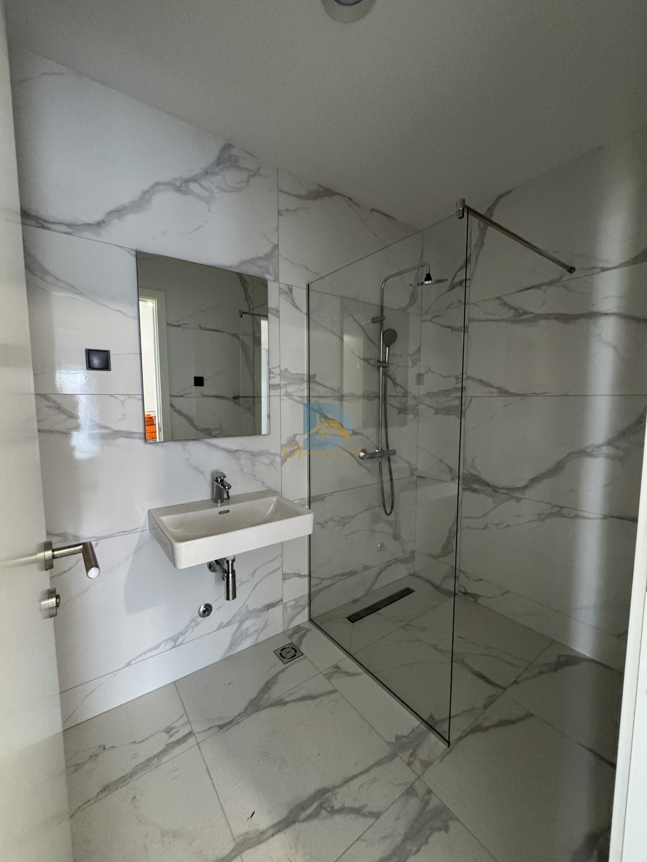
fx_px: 349
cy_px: 431
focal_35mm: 14
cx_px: 324
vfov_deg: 102.1
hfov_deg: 85.7
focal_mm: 2.22
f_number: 2.2
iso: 640
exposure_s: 1/60
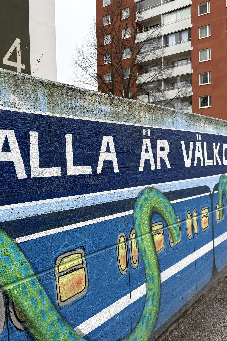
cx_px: 101
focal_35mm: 34
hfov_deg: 38.8
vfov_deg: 55.8
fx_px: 322
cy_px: 170
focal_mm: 6.76
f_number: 1.78
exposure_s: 1/840
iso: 80
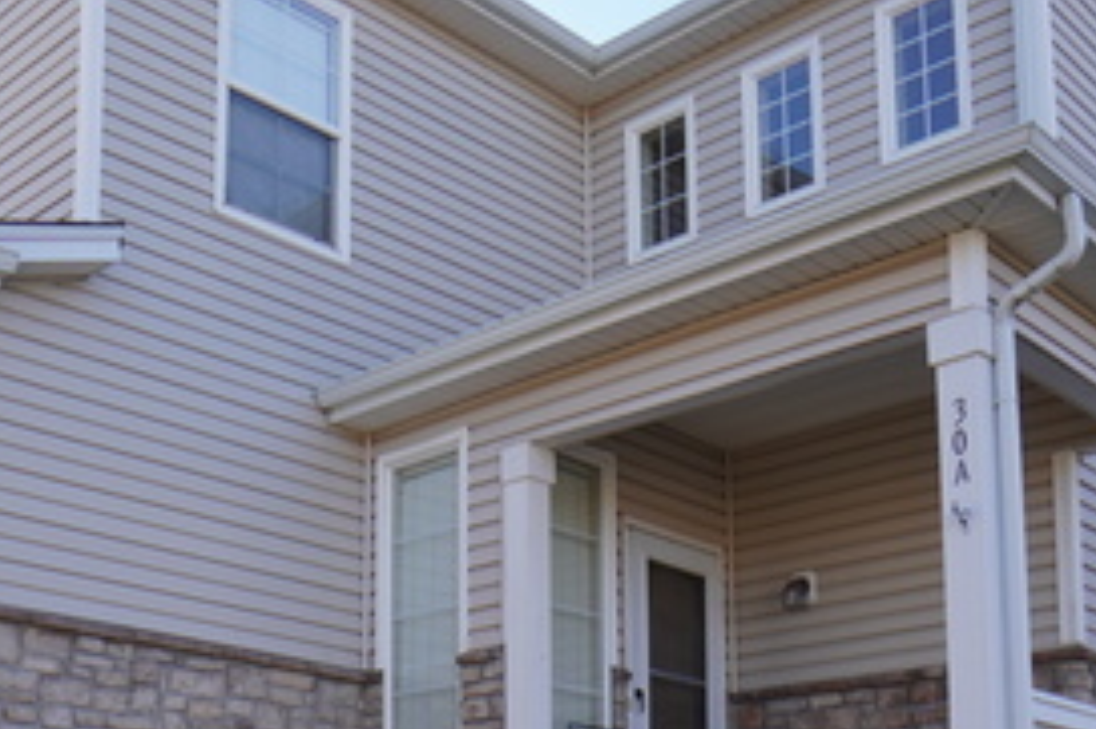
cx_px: 314
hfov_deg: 40.0
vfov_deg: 25.7
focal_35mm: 48
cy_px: 804
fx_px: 1475
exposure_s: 1/125
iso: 100
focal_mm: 11
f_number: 5.6
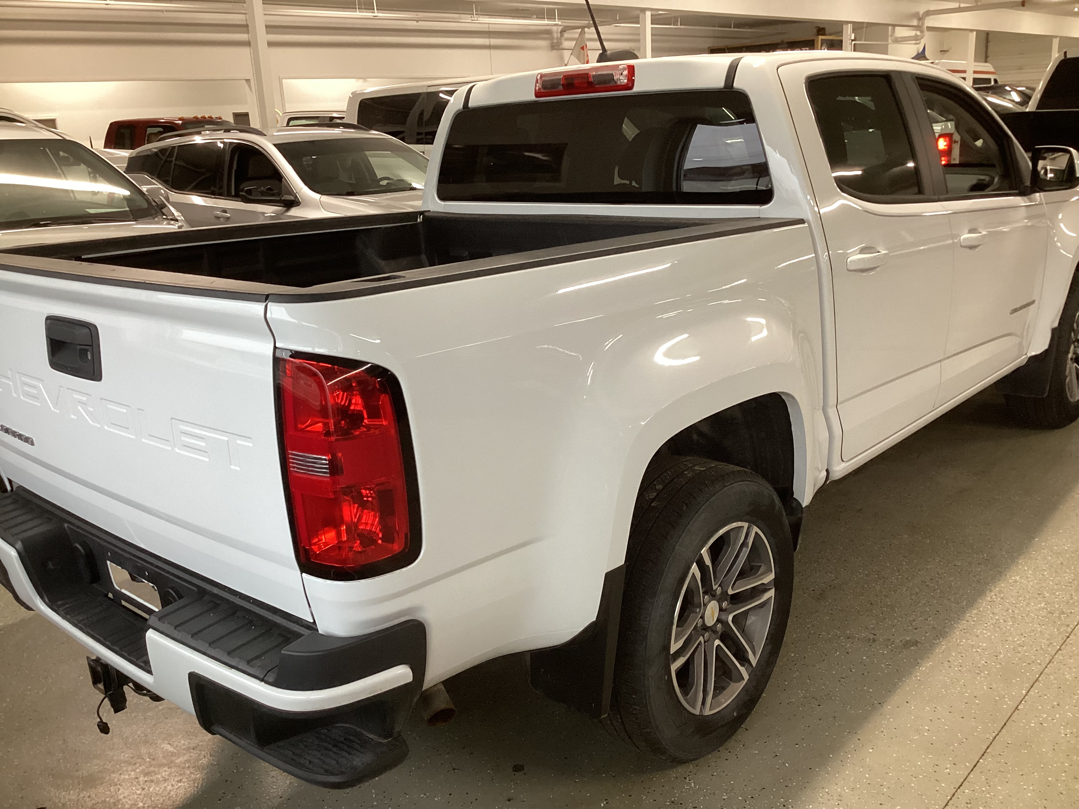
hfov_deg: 58.4
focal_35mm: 31
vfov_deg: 45.4
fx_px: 966
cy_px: 404
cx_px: 540
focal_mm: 3.3
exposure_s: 1/60
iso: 200
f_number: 2.4
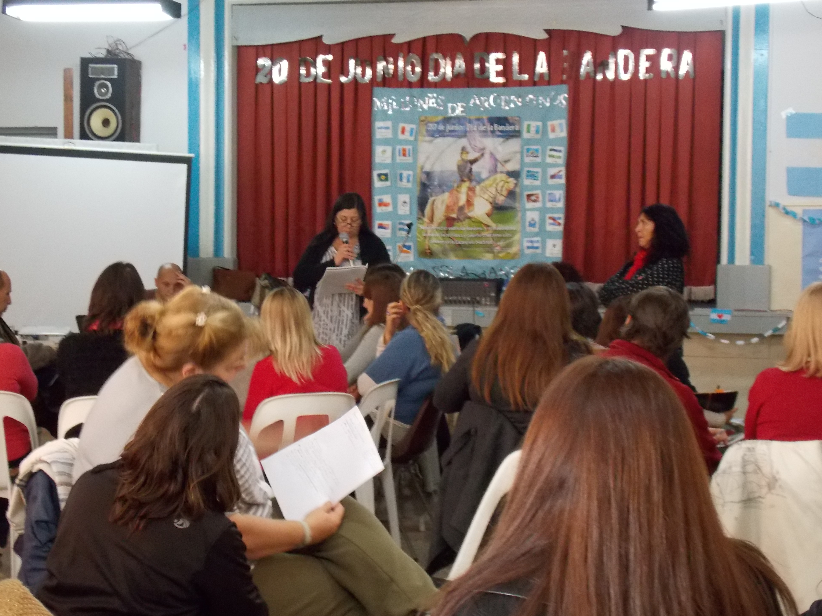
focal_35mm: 70
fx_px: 1662
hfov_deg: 27.8
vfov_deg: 21.0
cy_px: 325
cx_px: 378
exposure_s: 1/15
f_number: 4
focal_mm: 10.5
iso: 400
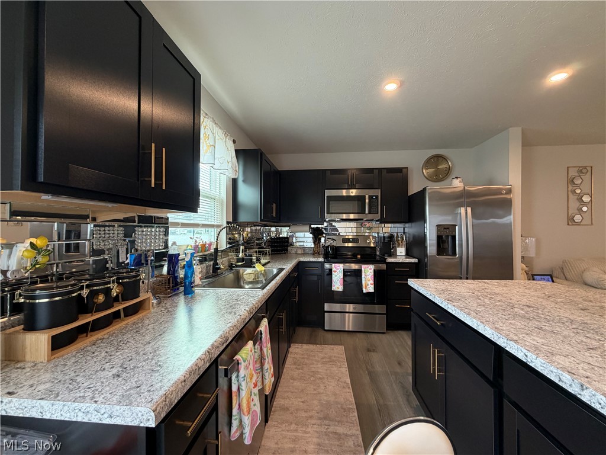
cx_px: 303
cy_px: 228
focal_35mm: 14
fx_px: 245
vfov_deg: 85.7
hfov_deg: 102.1
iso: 200
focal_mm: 2.22
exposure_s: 1/60
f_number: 2.2
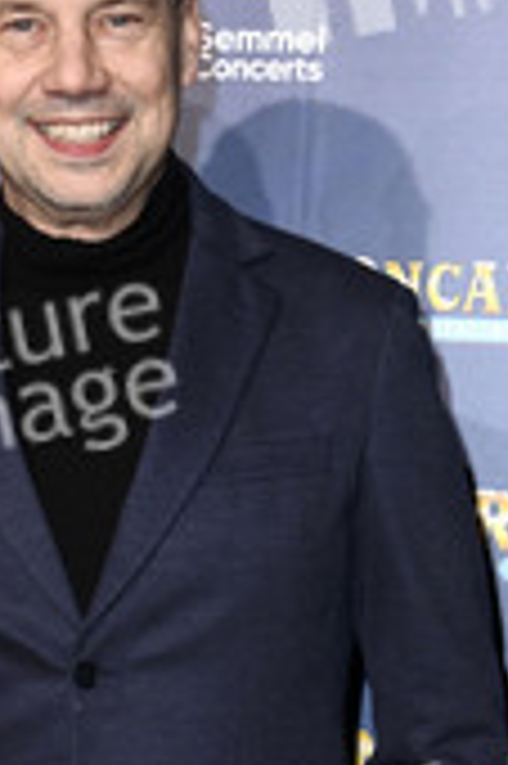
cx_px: 76
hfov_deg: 8.5
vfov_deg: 12.8
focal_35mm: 160
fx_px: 3393
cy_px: 616
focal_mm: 68
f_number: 5.6
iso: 1250
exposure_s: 1/250
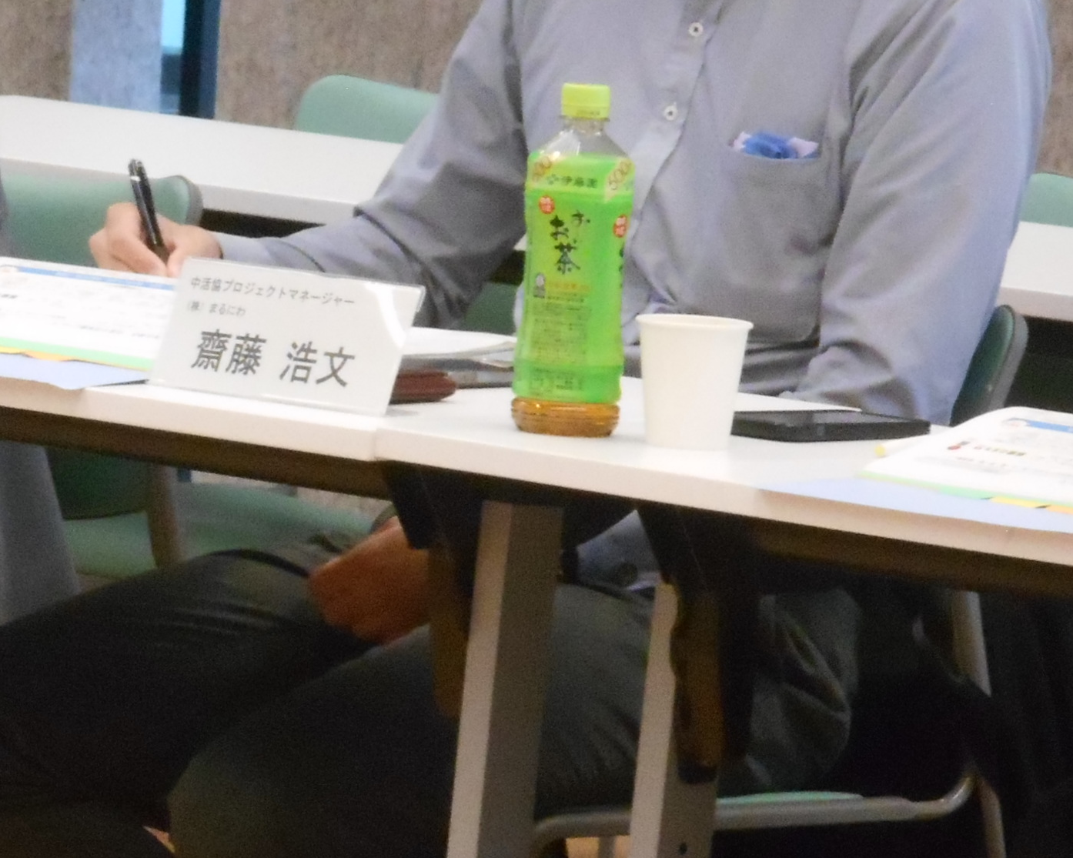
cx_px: -235
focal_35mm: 465
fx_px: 14766
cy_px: 196
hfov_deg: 4.2
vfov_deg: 3.3
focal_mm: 32.9
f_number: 6.4
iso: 800
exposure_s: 1/25
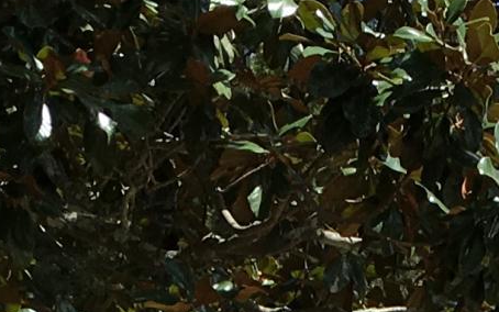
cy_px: 1078
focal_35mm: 203
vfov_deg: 5.8
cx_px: 477
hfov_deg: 10.3
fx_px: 2761
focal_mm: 4.15
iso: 25
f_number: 2.2
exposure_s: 1/785
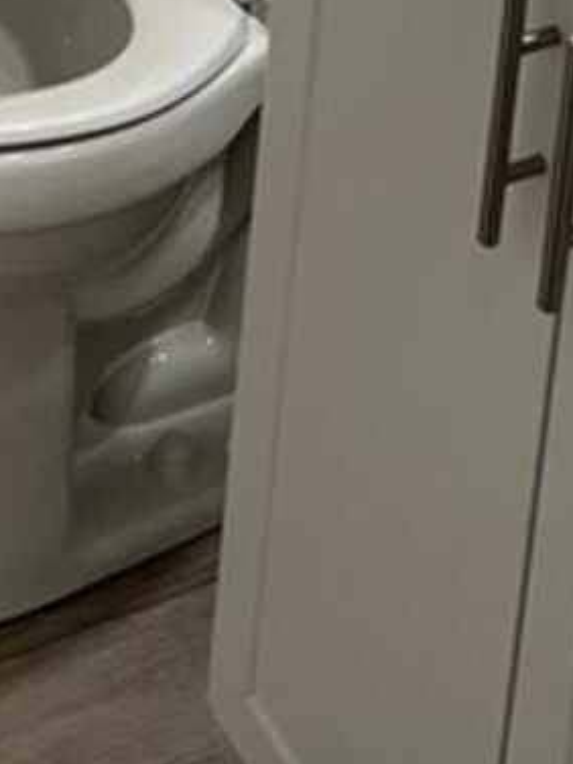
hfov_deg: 12.5
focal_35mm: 118
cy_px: -933
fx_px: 2604
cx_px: 224
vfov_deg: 13.4
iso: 40
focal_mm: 5.7
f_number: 1.5
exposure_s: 1/120
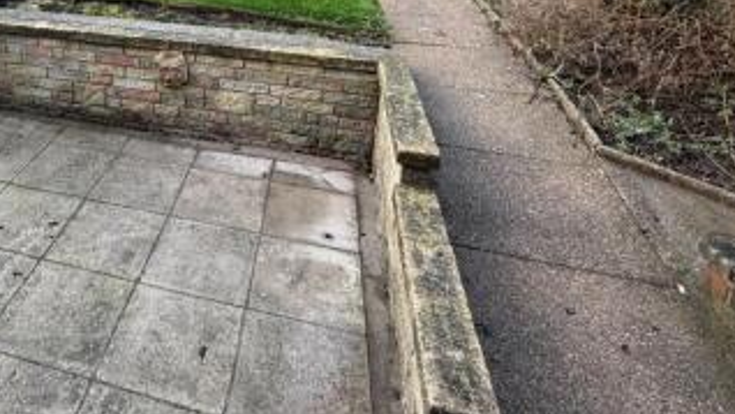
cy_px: -20
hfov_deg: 63.2
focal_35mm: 28
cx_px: 168
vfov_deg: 36.4
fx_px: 546
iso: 50
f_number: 2.2
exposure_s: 1/131
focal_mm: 2.22
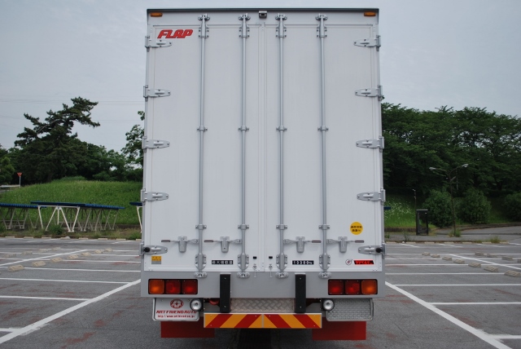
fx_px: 478
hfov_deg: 57.2
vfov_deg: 40.0
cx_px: 260
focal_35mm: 33
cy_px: 174
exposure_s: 1/1000
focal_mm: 22
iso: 100
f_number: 4
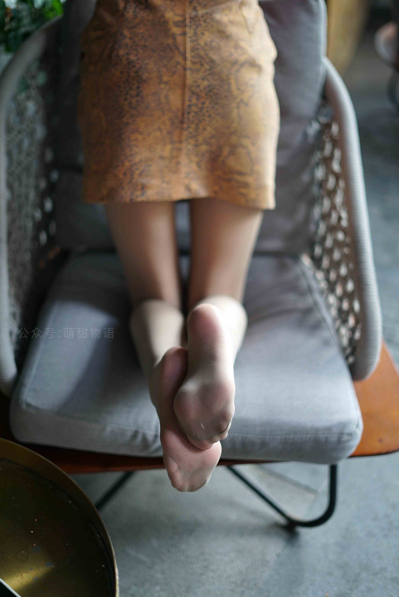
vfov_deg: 39.6
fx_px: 830
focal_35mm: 50
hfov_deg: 27.0
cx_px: 200
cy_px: 298
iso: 200
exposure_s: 1/125
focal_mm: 50
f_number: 1.8
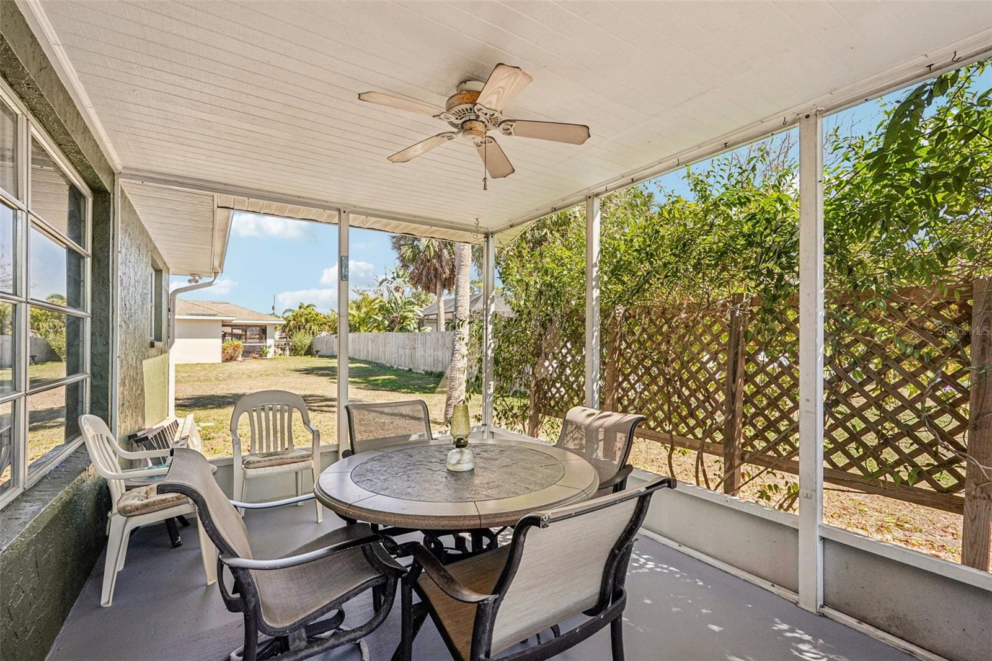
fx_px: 441
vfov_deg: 73.7
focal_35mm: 16
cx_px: 496
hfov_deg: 96.7
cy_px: 330
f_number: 8
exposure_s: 1/160
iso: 400
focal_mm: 16
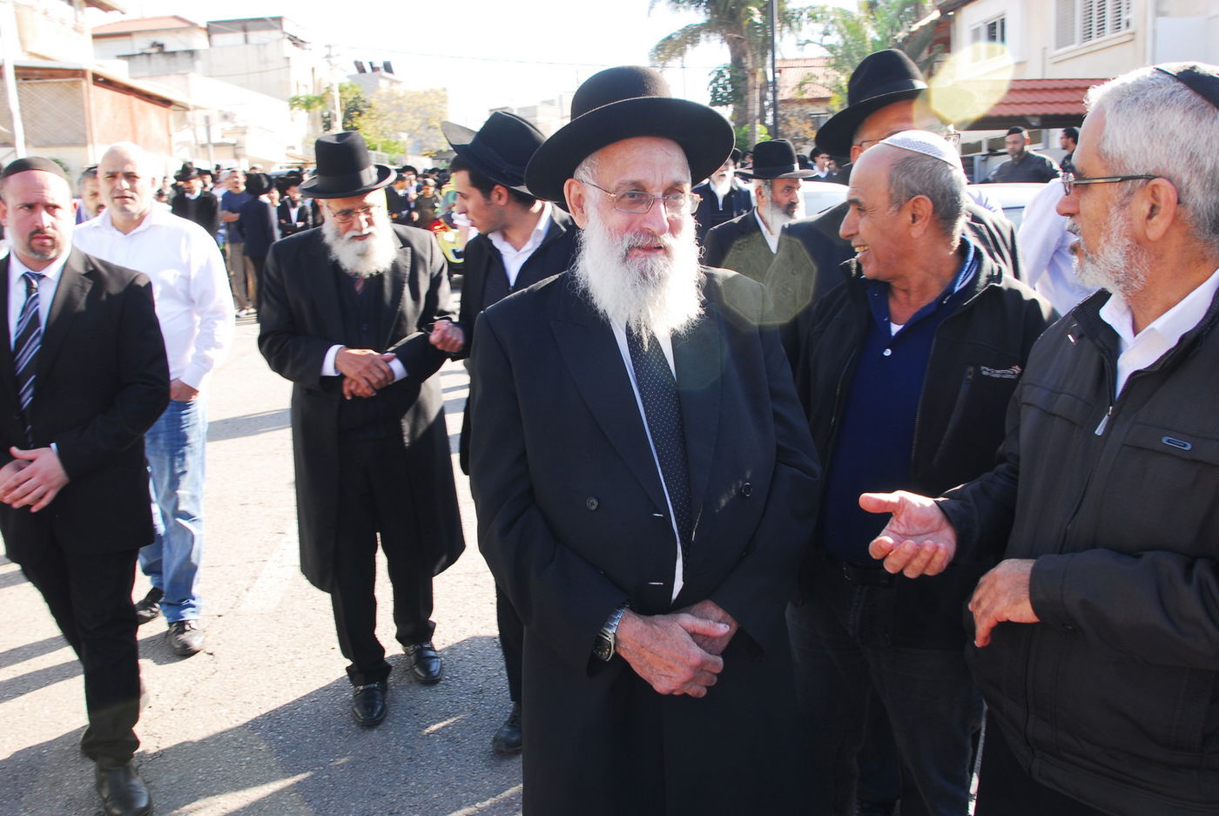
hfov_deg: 61.9
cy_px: 408
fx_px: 1017
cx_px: 610
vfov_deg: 43.7
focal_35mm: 30
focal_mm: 20
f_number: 7.1
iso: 200
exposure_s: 1/100
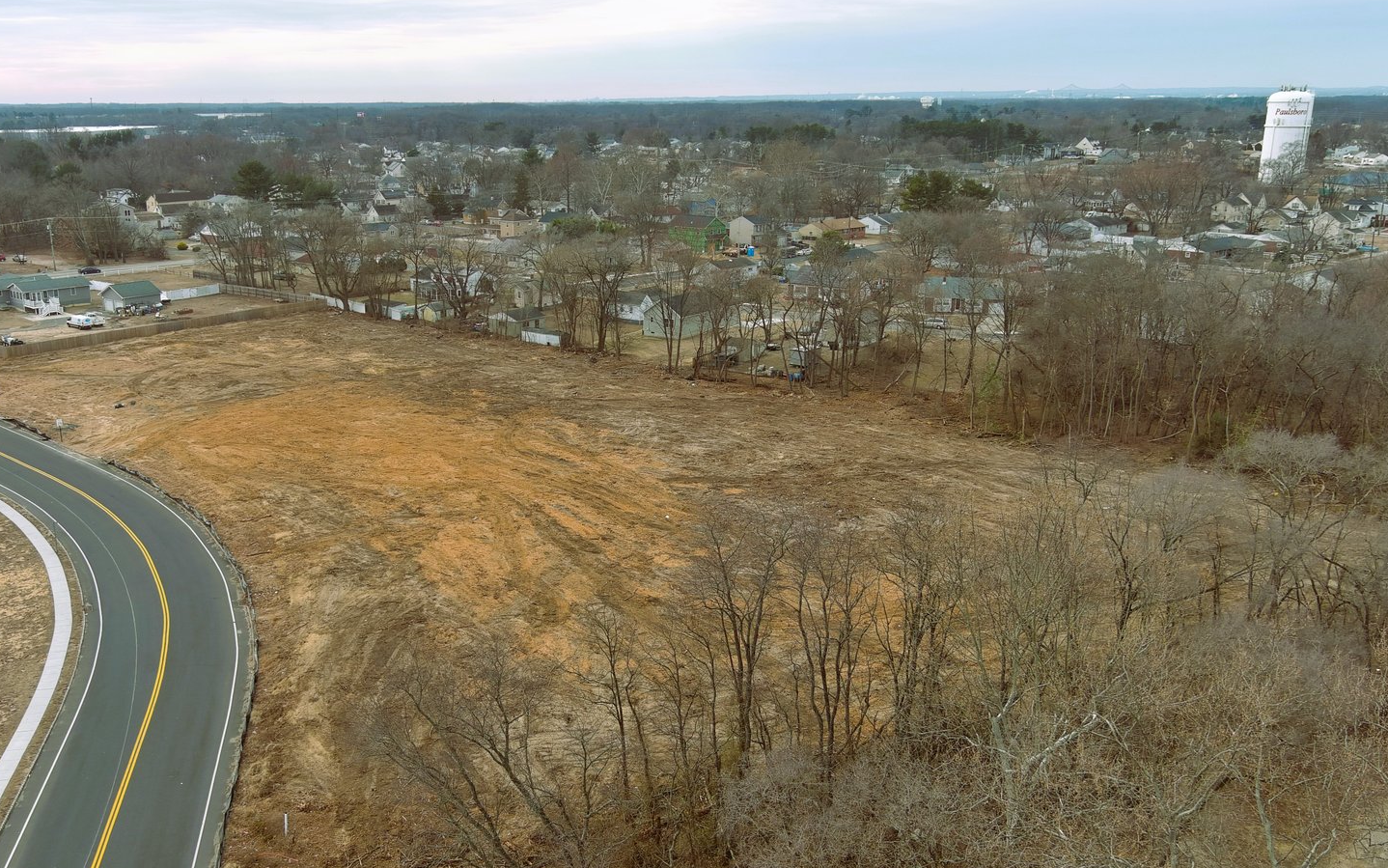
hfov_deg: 55.0
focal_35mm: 35
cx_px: 580
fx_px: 1324
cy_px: 450
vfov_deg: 36.3
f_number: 2.8
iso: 100
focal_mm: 10.57
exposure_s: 1/640
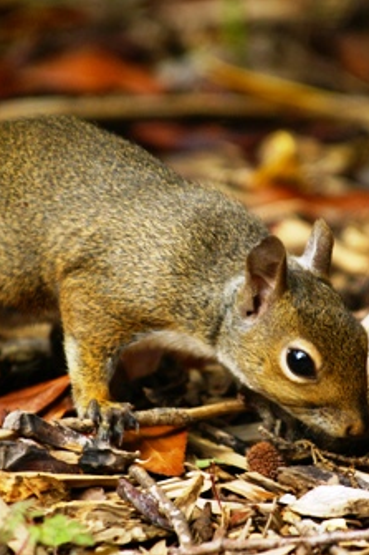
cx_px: 221
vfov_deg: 3.0
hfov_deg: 2.0
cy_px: 278
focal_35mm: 677
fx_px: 10419
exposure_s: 1/500
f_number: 5.6
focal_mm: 300
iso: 400
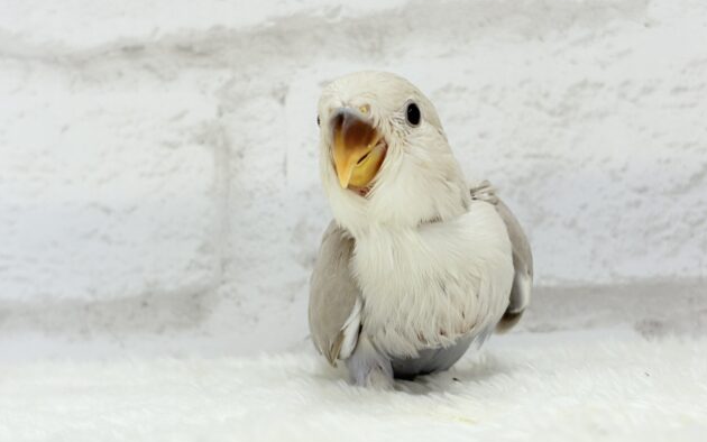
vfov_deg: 23.1
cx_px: 358
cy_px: 197
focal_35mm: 56
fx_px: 1079
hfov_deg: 36.3
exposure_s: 1/50
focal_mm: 5.96
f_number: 1.6
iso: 40
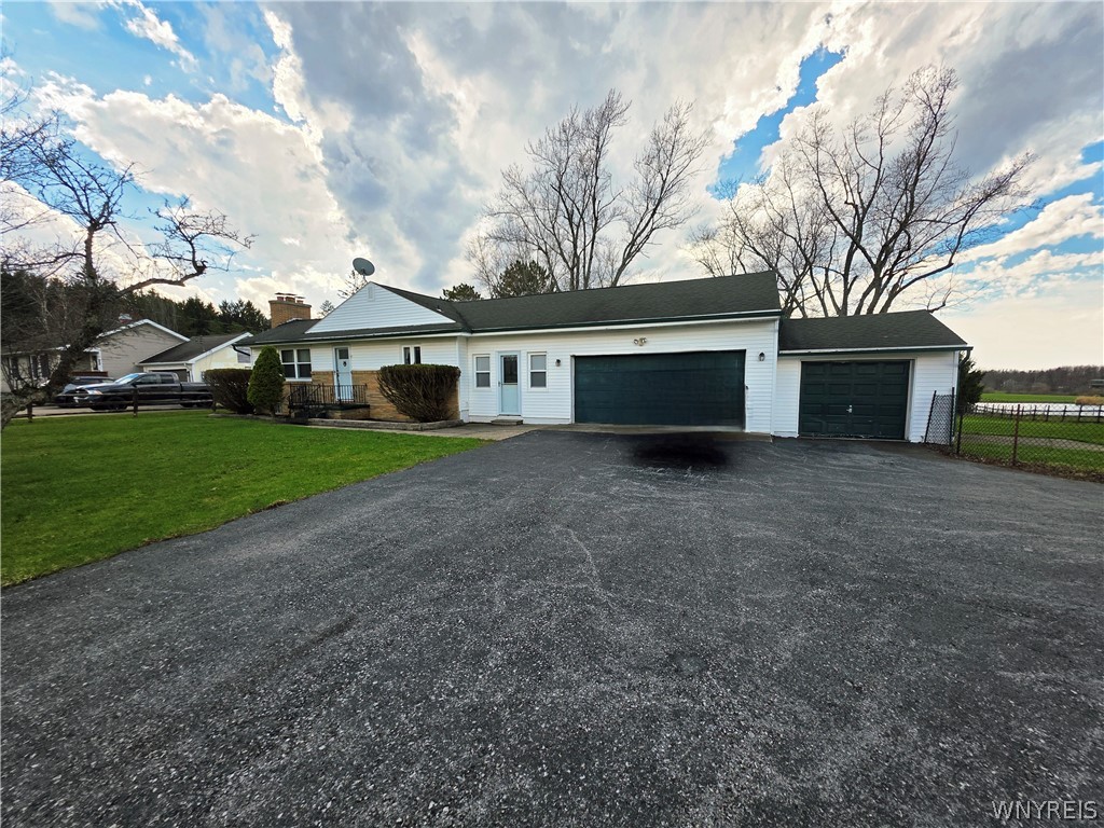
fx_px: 415
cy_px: 414
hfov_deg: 106.2
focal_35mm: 13
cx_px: 552
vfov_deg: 89.9
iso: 40
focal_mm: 2.2
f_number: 1.9
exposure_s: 1/1429
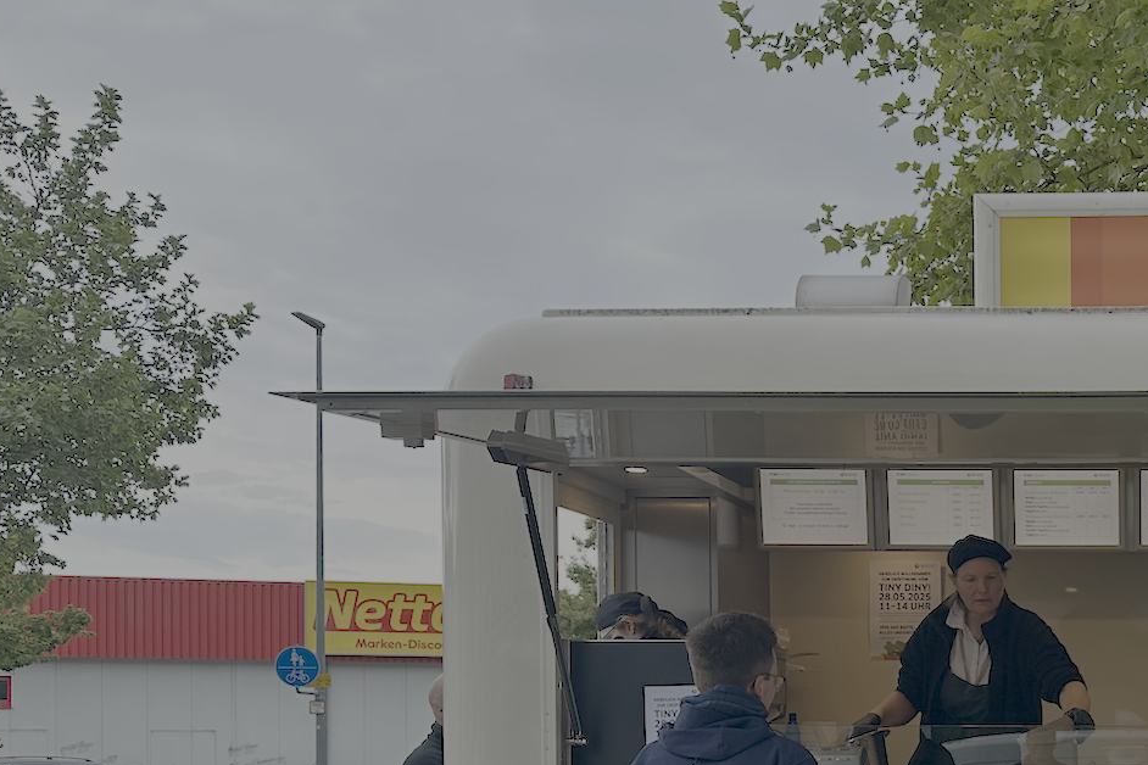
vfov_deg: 24.2
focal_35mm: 53
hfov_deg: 33.8
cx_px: 1183
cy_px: 787
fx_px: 1690
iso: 80
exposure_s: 1/894
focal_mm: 6.86
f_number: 1.78
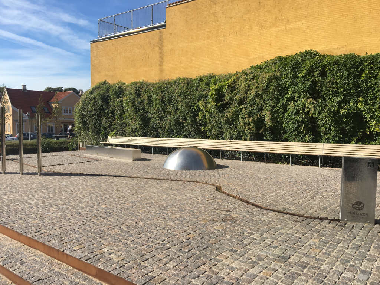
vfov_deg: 48.2
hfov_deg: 61.7
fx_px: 318
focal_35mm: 29
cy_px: 142
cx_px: 190
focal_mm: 4.15
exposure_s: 1/1789
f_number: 2.2
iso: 25
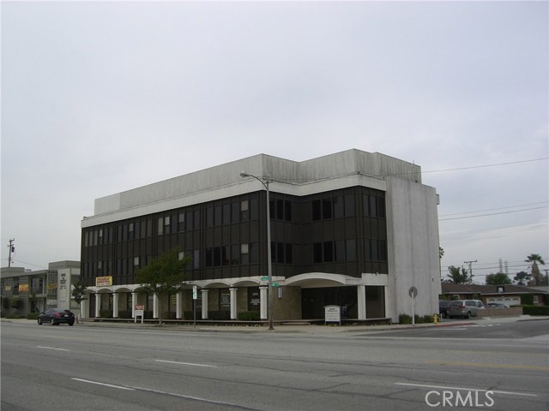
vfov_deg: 37.7
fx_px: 603
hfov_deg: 49.0
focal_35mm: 38
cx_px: 274
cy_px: 206
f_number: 4.3
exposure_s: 1/800
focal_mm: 6.2
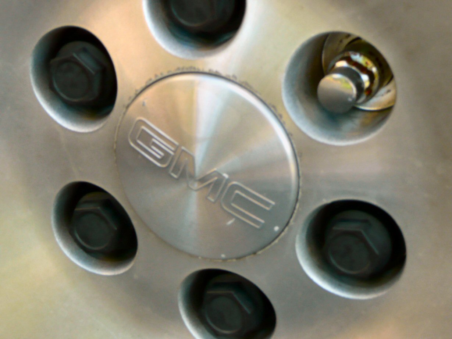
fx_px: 1554
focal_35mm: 119
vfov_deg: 12.5
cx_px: 226
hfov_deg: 16.5
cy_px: 170
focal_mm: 19.5
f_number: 4.7
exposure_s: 1/40
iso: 100
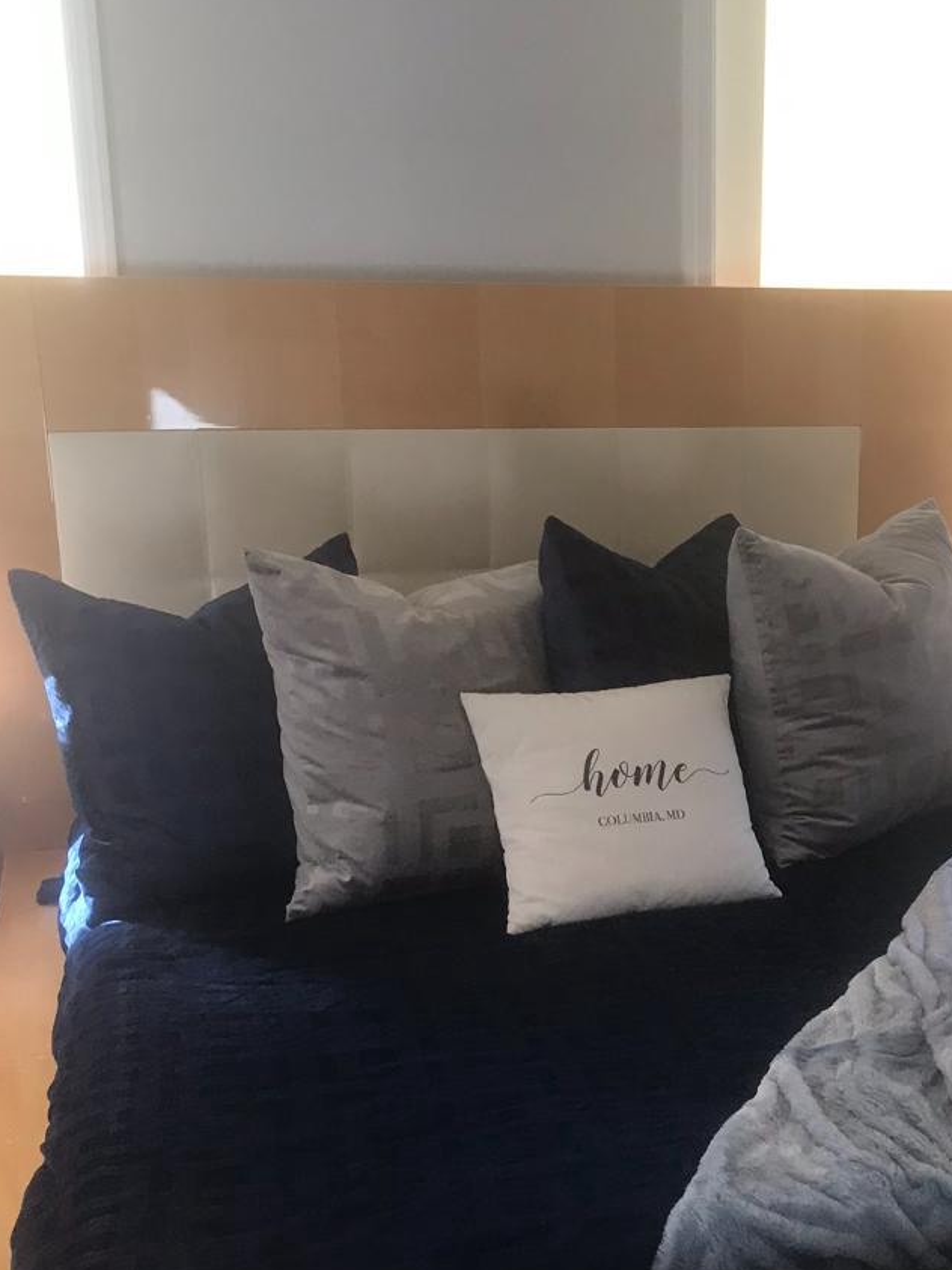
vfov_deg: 37.1
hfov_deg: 27.7
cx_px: 813
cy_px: 857
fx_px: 1871
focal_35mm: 51
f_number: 1.8
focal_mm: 3.99
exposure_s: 1/40
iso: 25
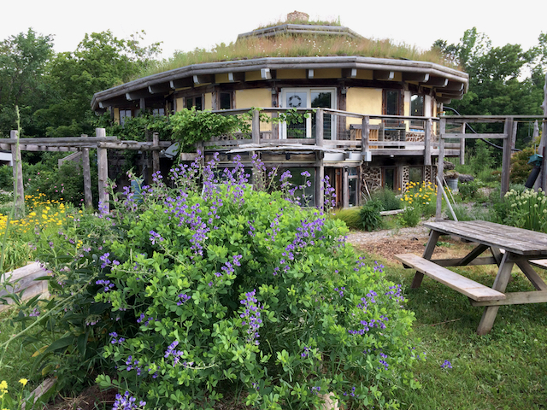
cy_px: 205
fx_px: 458
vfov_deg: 48.2
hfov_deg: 61.7
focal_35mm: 29
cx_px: 274
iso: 32
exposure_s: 1/805
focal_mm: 4.15
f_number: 2.2
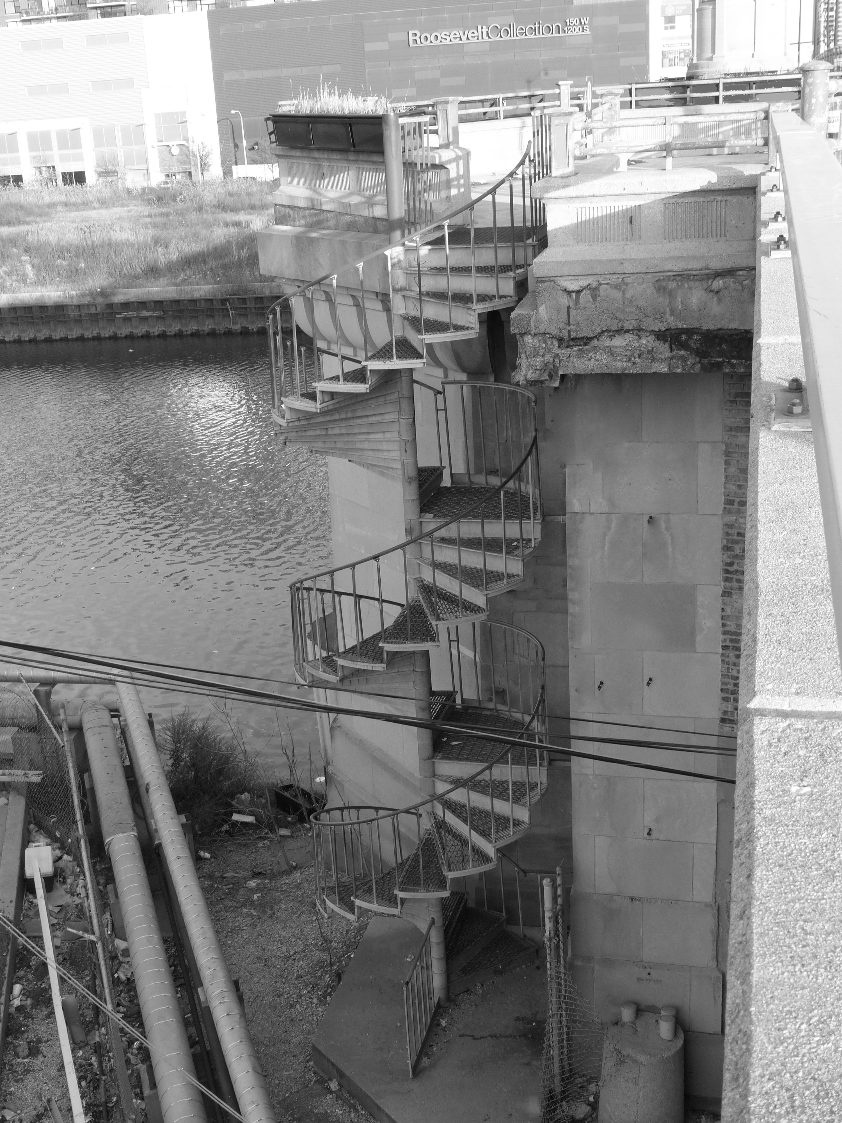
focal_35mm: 41
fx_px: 1330
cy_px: 562
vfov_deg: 45.8
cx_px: 421
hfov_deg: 35.1
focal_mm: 7.4
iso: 100
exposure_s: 1/125
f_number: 4
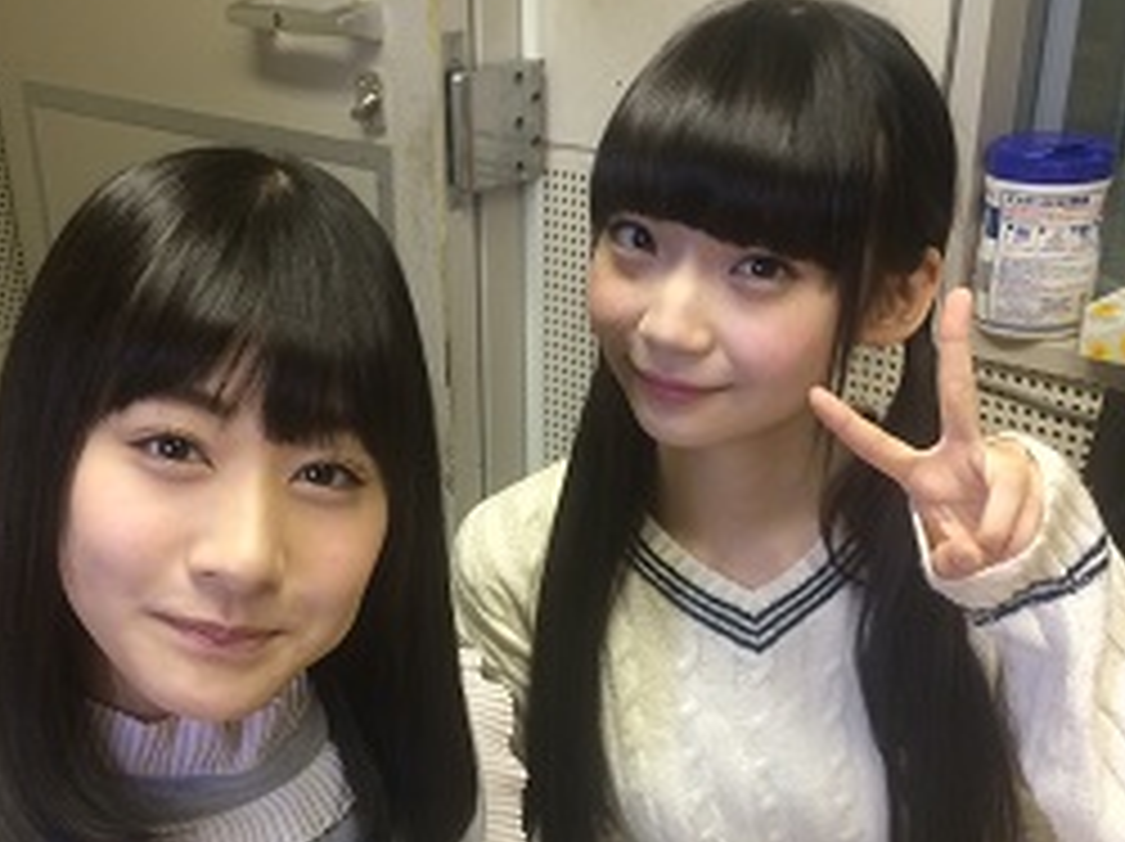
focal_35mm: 47
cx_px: 457
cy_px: 592
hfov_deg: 40.3
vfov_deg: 30.5
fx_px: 1526
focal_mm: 4.15
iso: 125
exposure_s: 1/33
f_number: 2.2
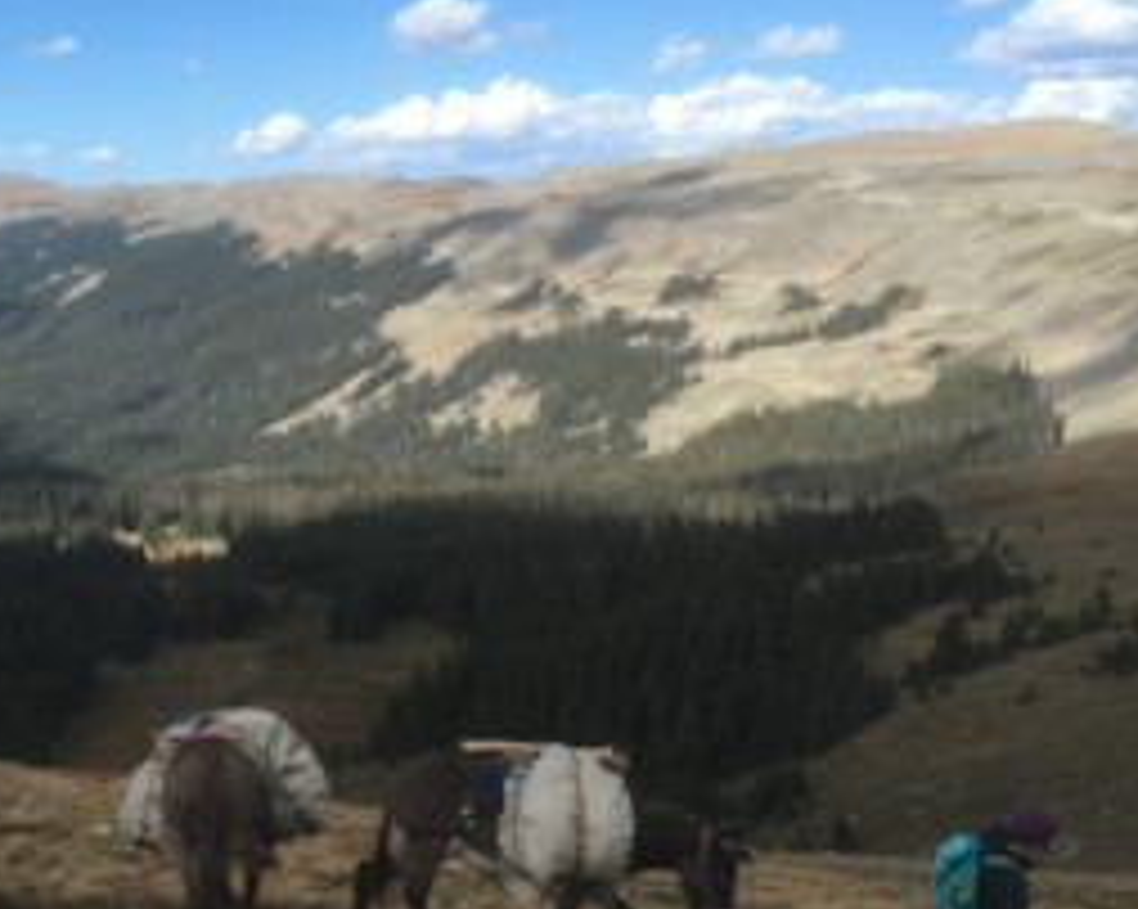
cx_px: 241
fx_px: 1851
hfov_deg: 33.3
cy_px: 562
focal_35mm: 55
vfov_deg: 27.5
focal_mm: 4.15
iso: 25
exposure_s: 1/1026
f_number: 2.2
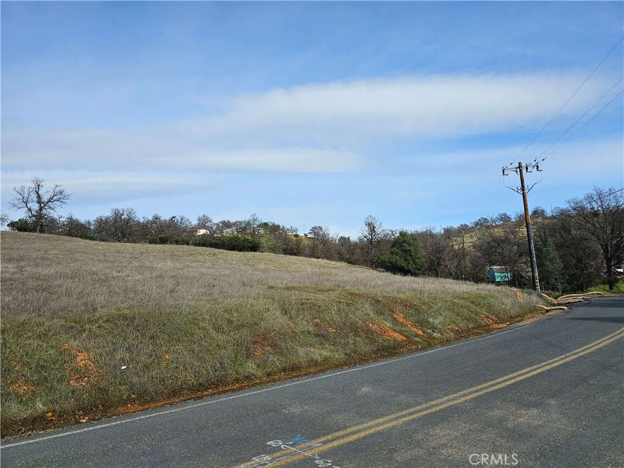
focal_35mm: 23
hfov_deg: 73.9
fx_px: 415
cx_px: 312
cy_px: 234
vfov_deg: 58.9
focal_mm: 6.3
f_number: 1.7
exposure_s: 1/1160
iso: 12
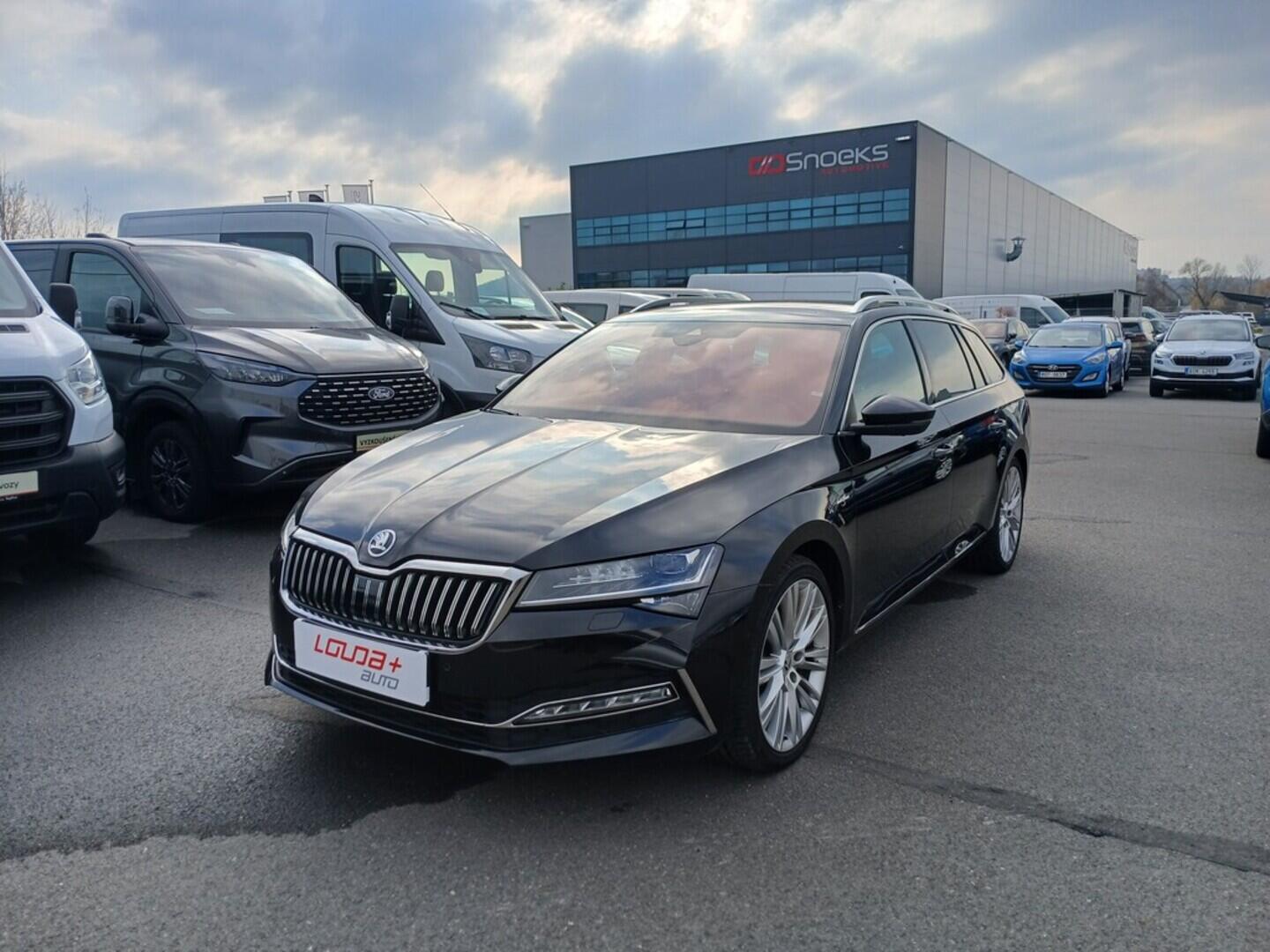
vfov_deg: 53.1
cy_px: 476
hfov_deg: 67.3
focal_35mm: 26
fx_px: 954
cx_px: 635
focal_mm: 3.98
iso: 20
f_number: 1.8
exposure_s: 1/421
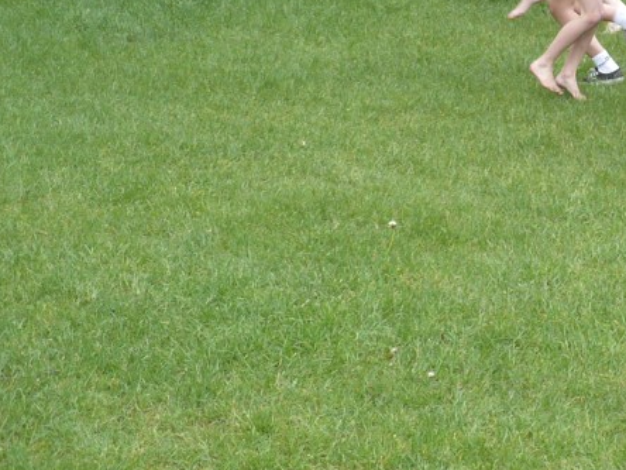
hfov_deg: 18.2
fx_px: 1808
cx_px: 835
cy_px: 56
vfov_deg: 14.7
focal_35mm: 100
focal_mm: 6.1
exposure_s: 1/250
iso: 100
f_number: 2.8
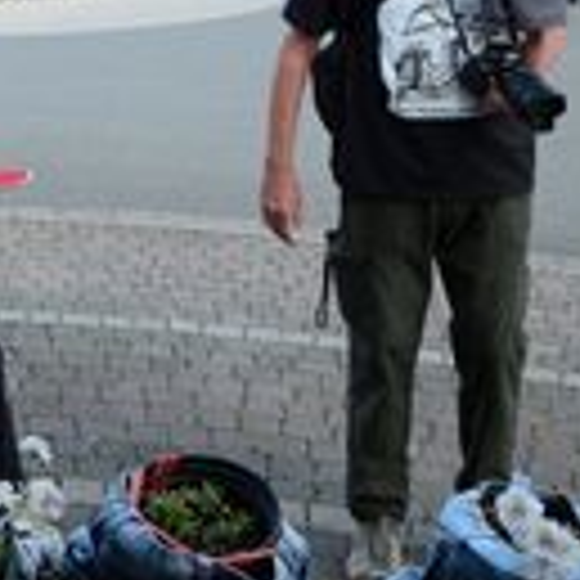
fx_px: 1346
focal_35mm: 71
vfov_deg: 23.3
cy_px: 2
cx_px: -261
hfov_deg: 21.0
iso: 800
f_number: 8
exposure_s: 1/250
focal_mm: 18
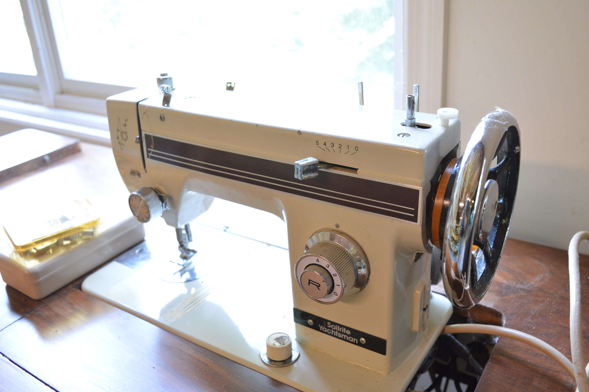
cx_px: 294
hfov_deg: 57.3
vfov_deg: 39.9
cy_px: 196
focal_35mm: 33
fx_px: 539
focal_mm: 22
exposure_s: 1/30
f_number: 5
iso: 800
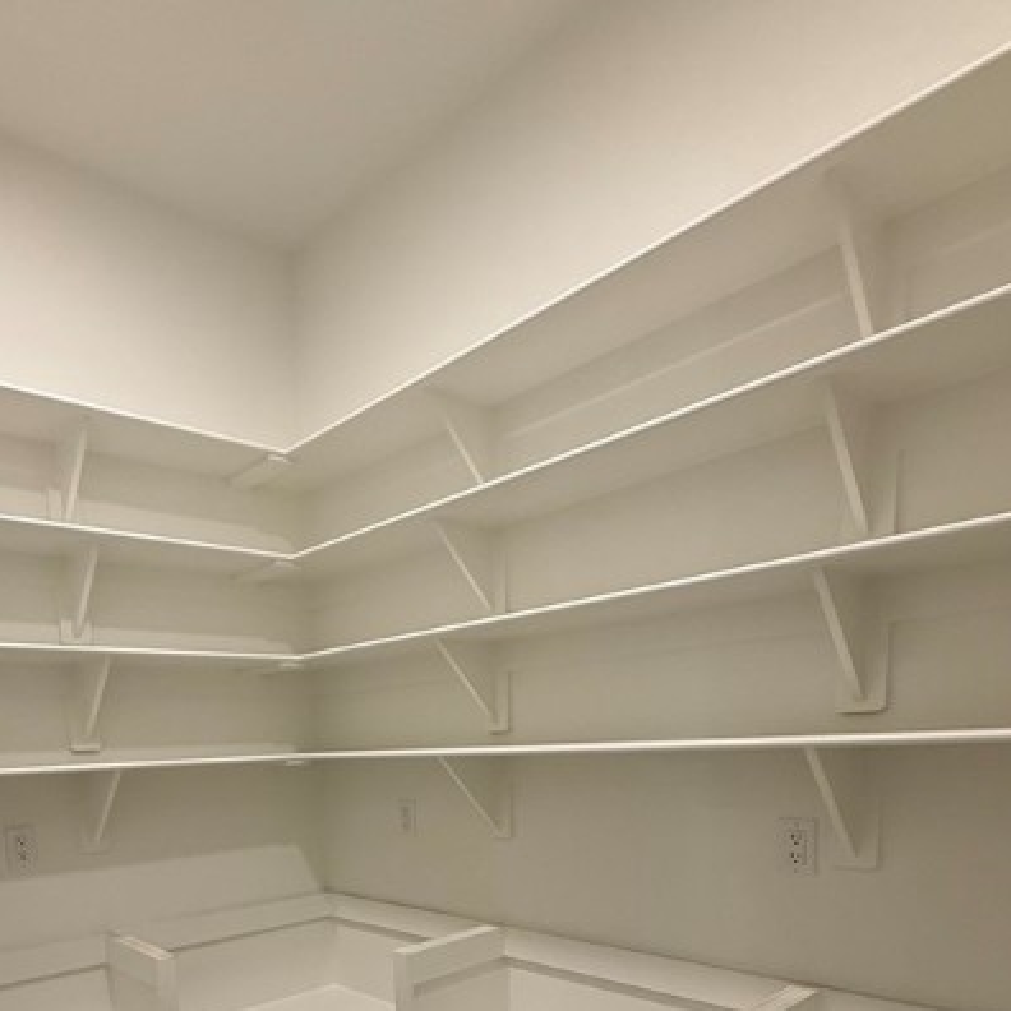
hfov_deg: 63.9
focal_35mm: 24
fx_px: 793
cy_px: 858
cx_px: 365
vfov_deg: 58.2
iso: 250
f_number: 2.2
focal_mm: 2.22
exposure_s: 1/120
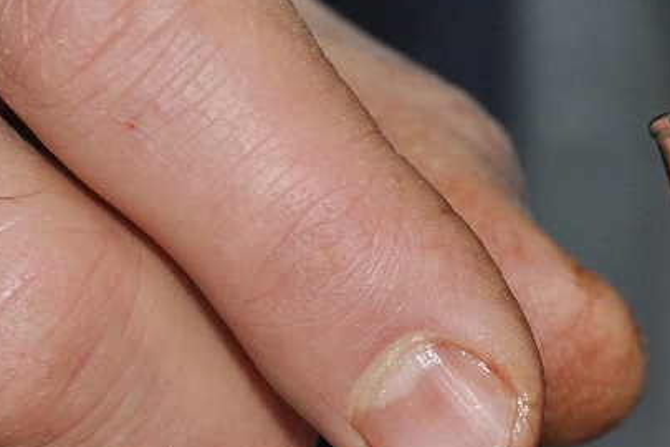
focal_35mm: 367
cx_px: 491
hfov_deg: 5.6
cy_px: 252
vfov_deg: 3.7
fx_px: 6830
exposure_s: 1/60
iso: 400
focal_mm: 62
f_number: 5.3
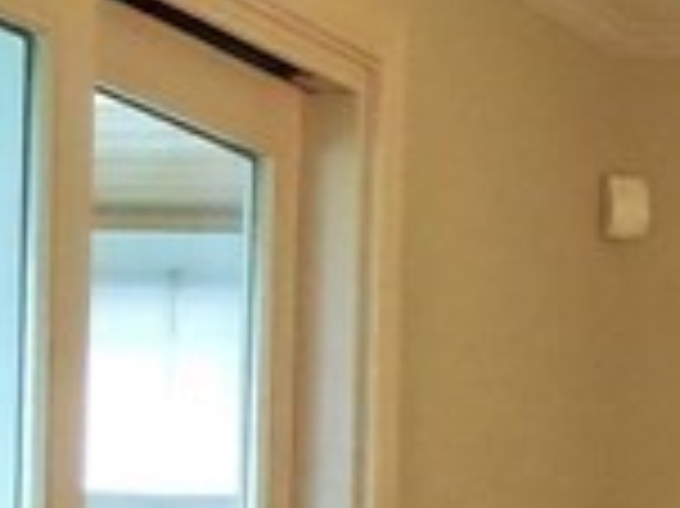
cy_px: 692
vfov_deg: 7.2
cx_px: 1603
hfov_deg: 8.9
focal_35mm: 203
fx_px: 3985
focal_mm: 5.3
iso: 400
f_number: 3.2
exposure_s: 1/30
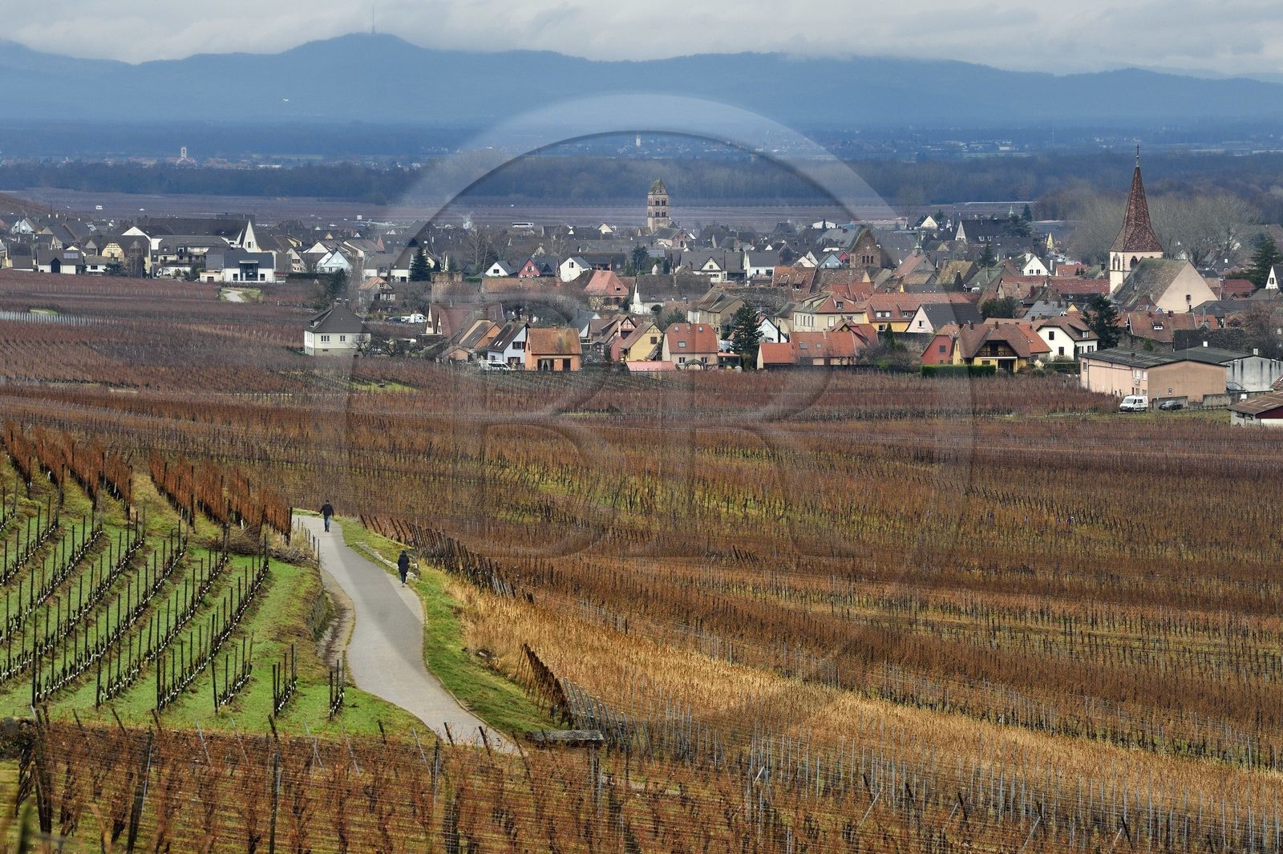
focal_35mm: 200
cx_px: 642
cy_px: 427
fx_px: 7124
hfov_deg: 10.3
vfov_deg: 6.9
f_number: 7.1
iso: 800
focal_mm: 200
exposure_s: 1/500
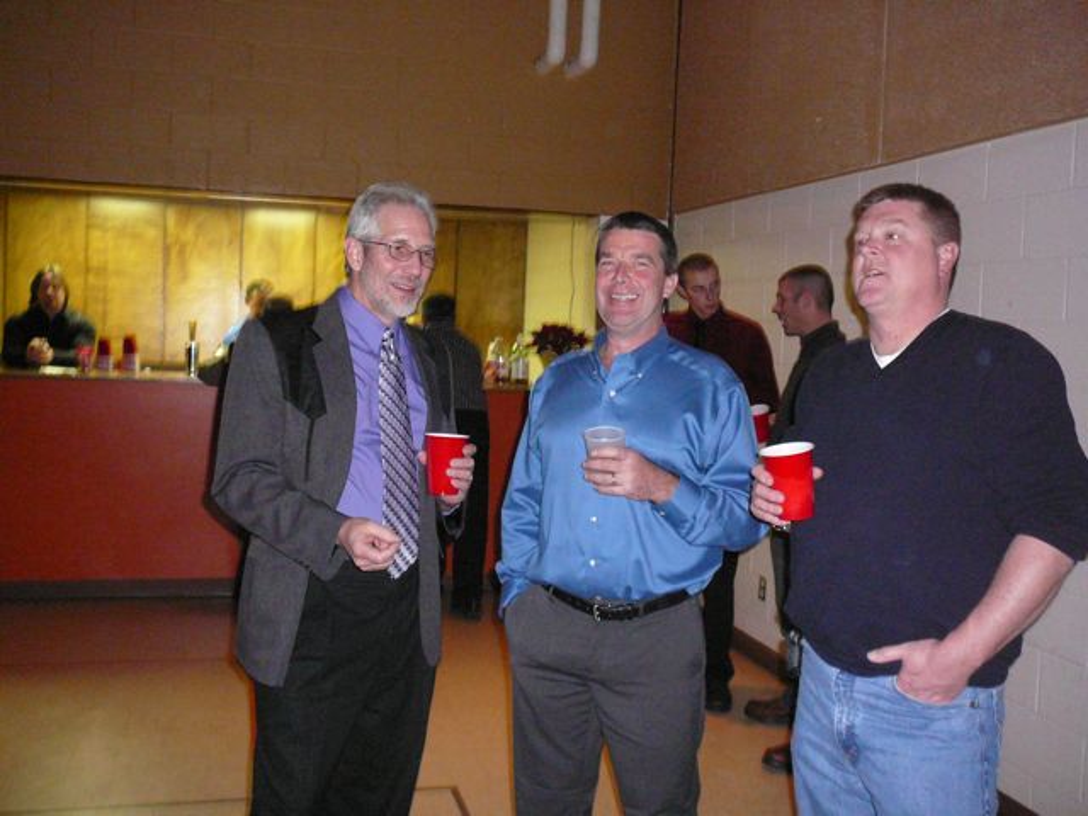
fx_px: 1100
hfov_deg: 52.6
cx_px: 544
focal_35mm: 35
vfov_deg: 40.7
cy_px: 408
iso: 400
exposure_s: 1/30
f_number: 2.8
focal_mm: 5.2
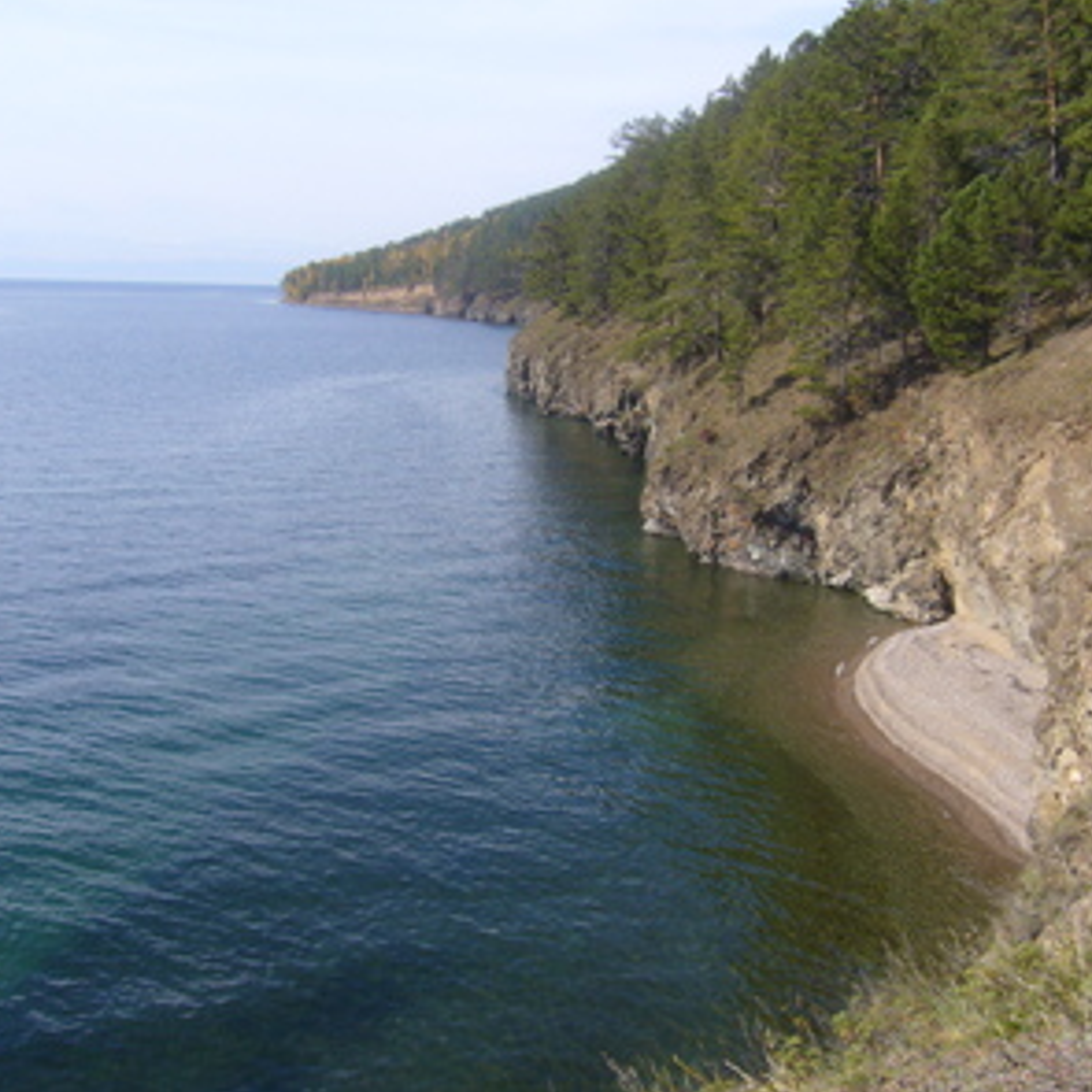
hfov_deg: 40.0
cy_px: 540
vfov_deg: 40.0
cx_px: 568
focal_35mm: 42
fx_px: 1499
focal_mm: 5.8
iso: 80
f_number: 5.6
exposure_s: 1/320
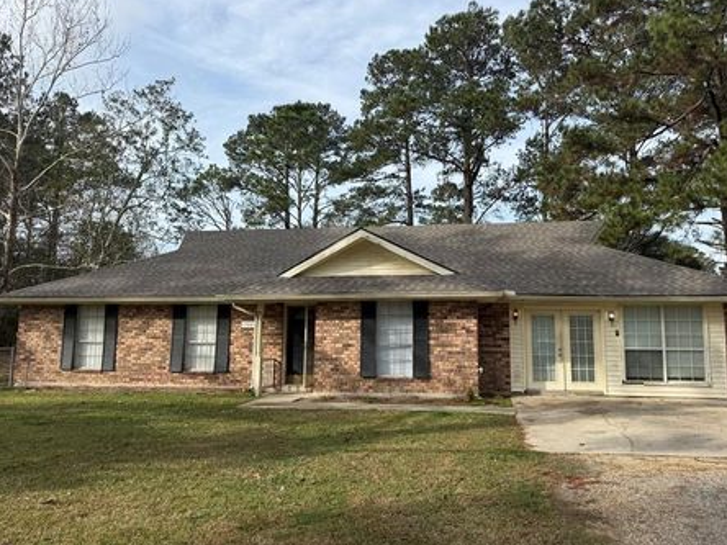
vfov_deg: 51.3
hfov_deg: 65.2
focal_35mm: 27
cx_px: 396
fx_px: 567
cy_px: 261
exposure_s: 1/2525
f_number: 1.78
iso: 80
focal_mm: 6.76
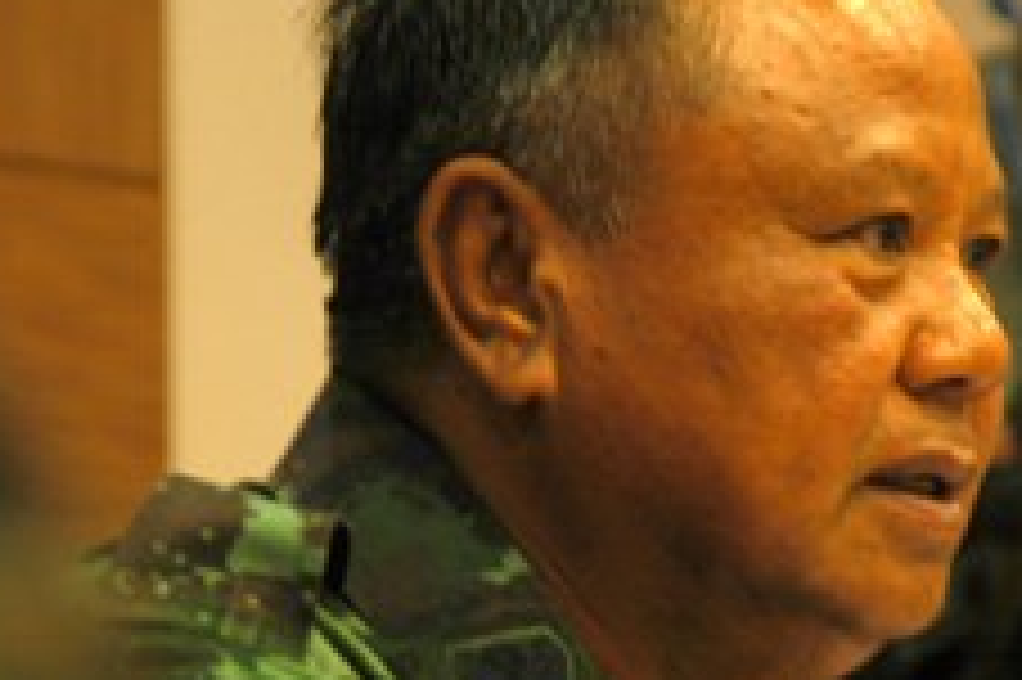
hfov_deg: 6.2
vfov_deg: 4.1
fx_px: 9475
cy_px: 293
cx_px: 862
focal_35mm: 334
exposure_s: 1/13
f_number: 6
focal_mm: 120
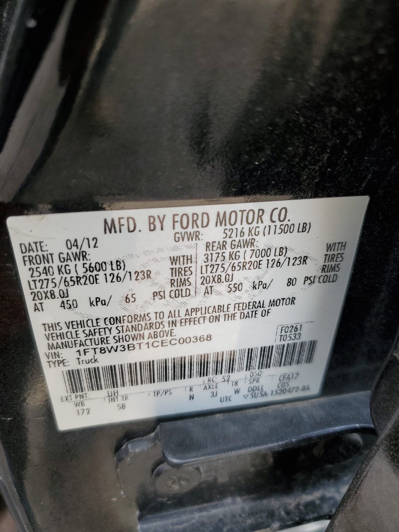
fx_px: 400
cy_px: 266
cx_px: 200
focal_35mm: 26
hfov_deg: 53.1
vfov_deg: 67.3
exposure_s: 1/370
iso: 50
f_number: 1.5
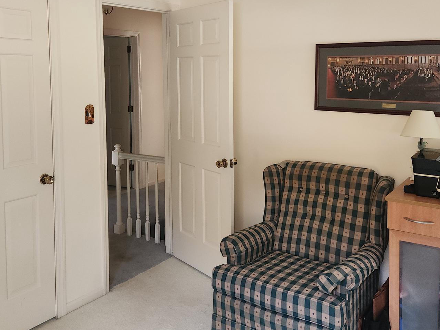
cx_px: 182
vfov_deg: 38.3
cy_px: 112
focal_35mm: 37
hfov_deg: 49.9
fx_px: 470
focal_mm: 5.4
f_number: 1.8
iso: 100
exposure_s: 1/60
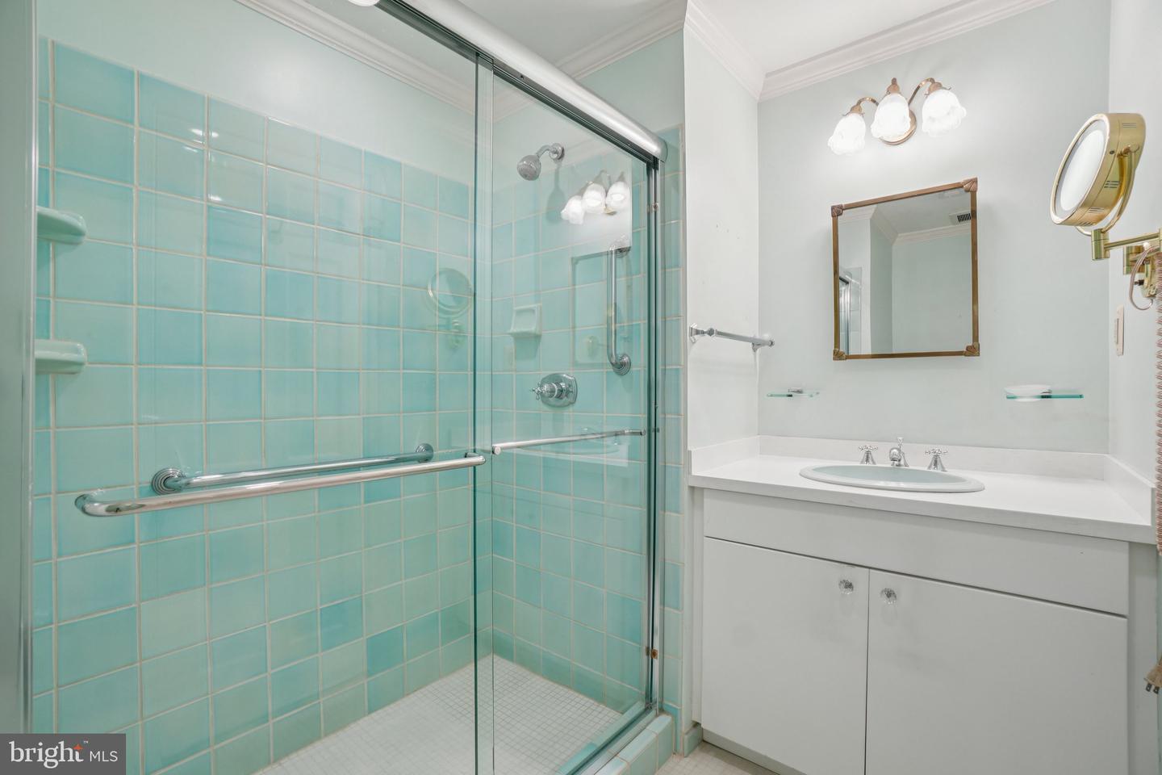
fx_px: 484
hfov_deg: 100.4
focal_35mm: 15
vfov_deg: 77.3
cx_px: 581
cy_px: 388
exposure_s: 1/15
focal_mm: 10
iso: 100
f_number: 7.1
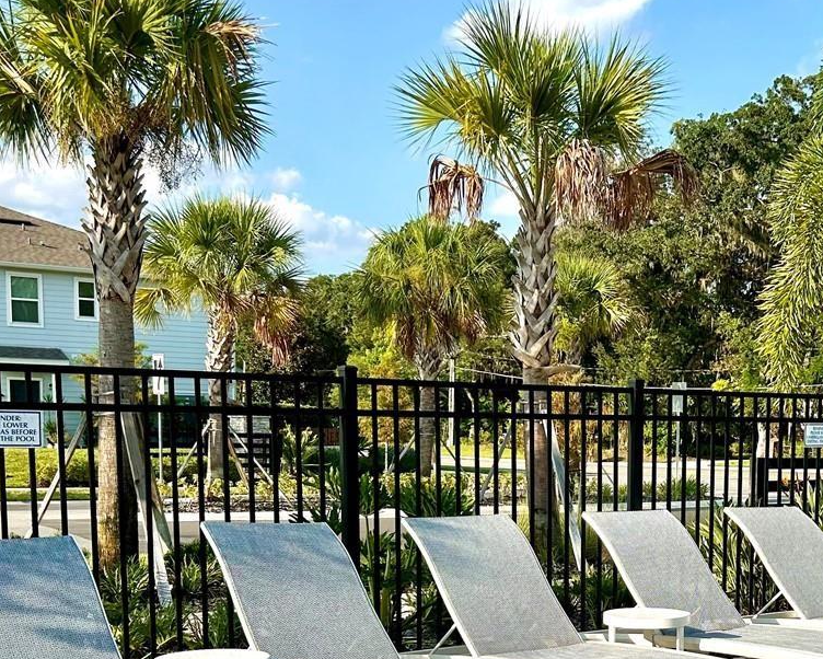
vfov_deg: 27.4
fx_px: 1316
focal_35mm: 54
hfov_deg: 34.1
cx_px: 611
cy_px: 555
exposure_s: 1/2915
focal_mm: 5.7
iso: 50
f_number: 1.5
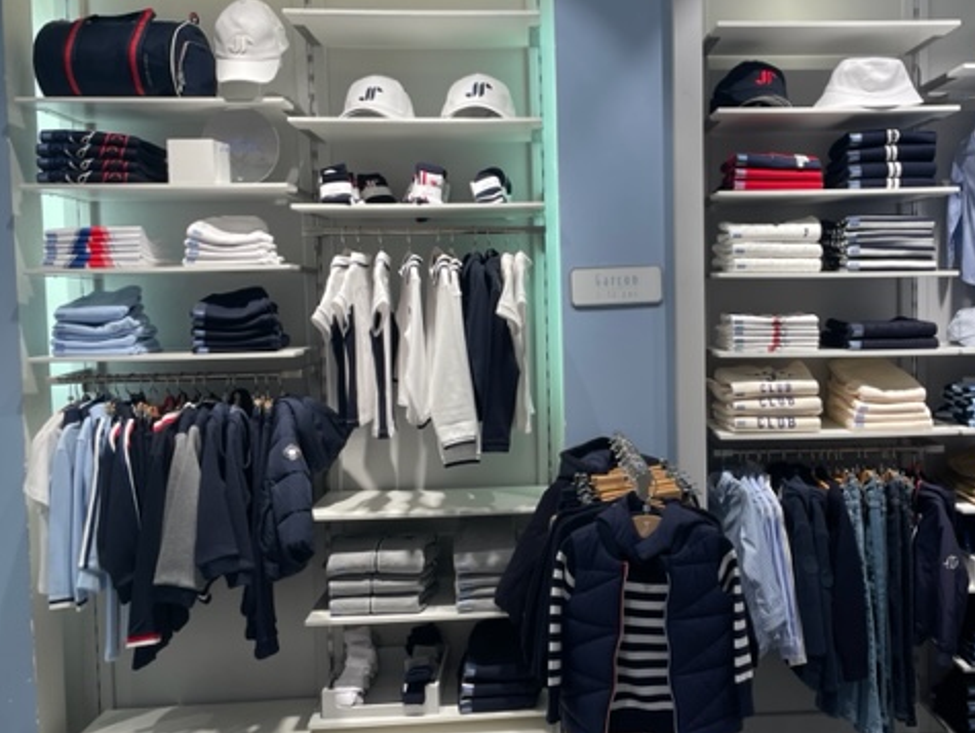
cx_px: 608
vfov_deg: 40.7
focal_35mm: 35
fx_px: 987
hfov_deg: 52.1
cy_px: 357
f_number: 1.6
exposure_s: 1/164
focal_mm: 4.2
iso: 32
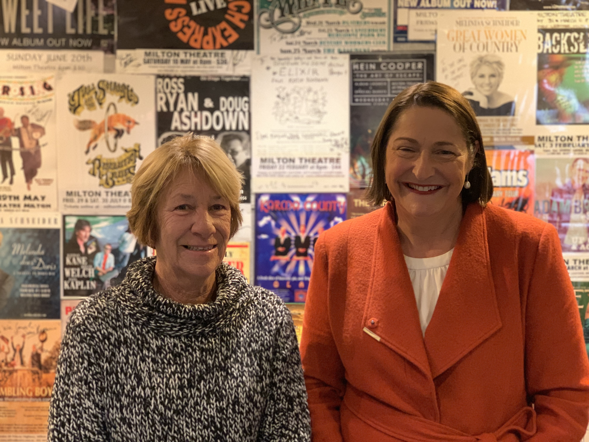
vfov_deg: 28.0
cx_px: 294
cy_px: 221
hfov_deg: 36.8
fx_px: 885
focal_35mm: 52
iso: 640
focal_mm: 6
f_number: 2.4
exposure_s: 1/25
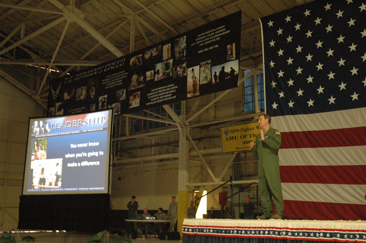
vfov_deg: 26.4
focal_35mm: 51
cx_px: 183
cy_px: 122
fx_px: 518
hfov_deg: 38.9
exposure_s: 1/8
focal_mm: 34
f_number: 4.2
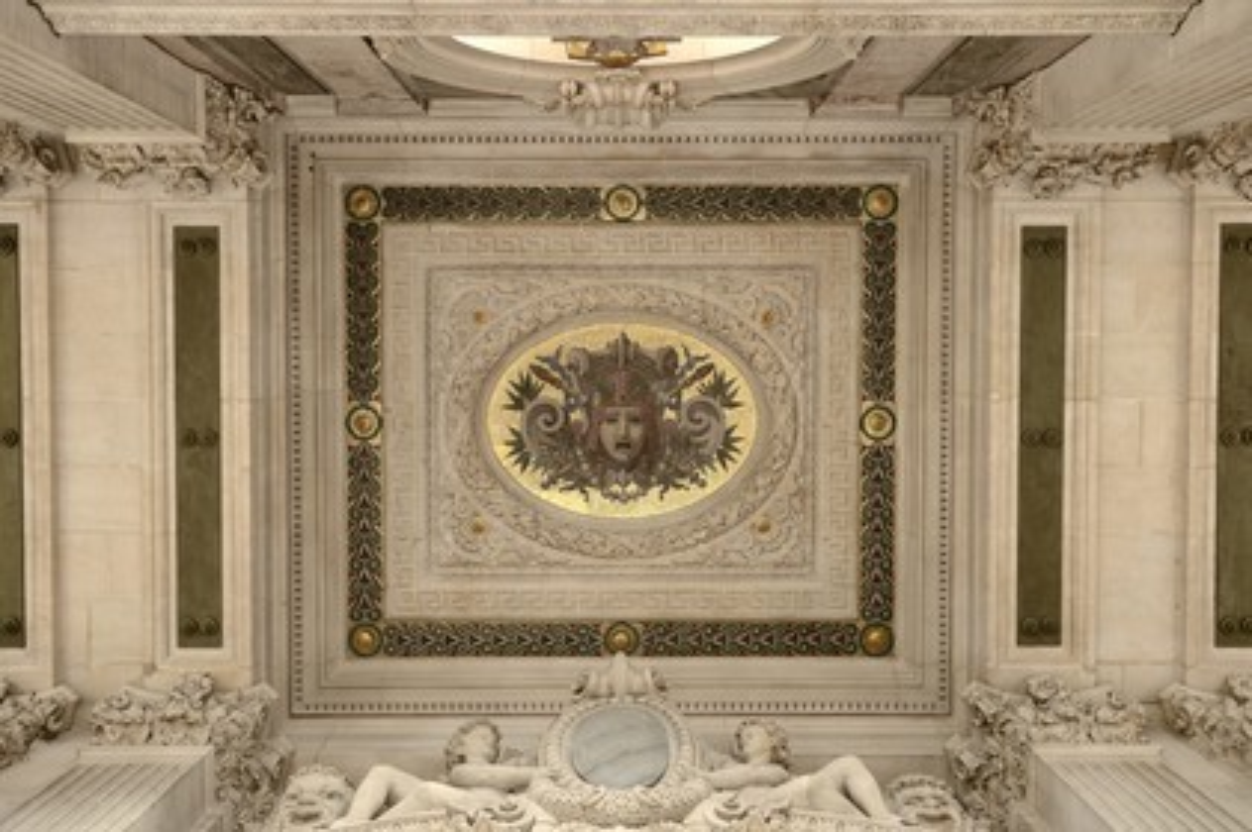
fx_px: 1251
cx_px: 626
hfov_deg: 53.2
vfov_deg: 36.8
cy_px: 416
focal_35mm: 36
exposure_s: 1/100
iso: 200
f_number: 3.5
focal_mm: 36
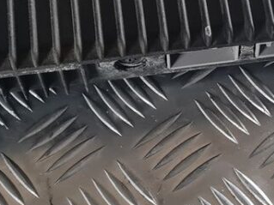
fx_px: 902
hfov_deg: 17.2
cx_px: 180
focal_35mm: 114
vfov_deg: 12.9
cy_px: 44
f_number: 1.8
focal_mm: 5.4
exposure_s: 1/50
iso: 320
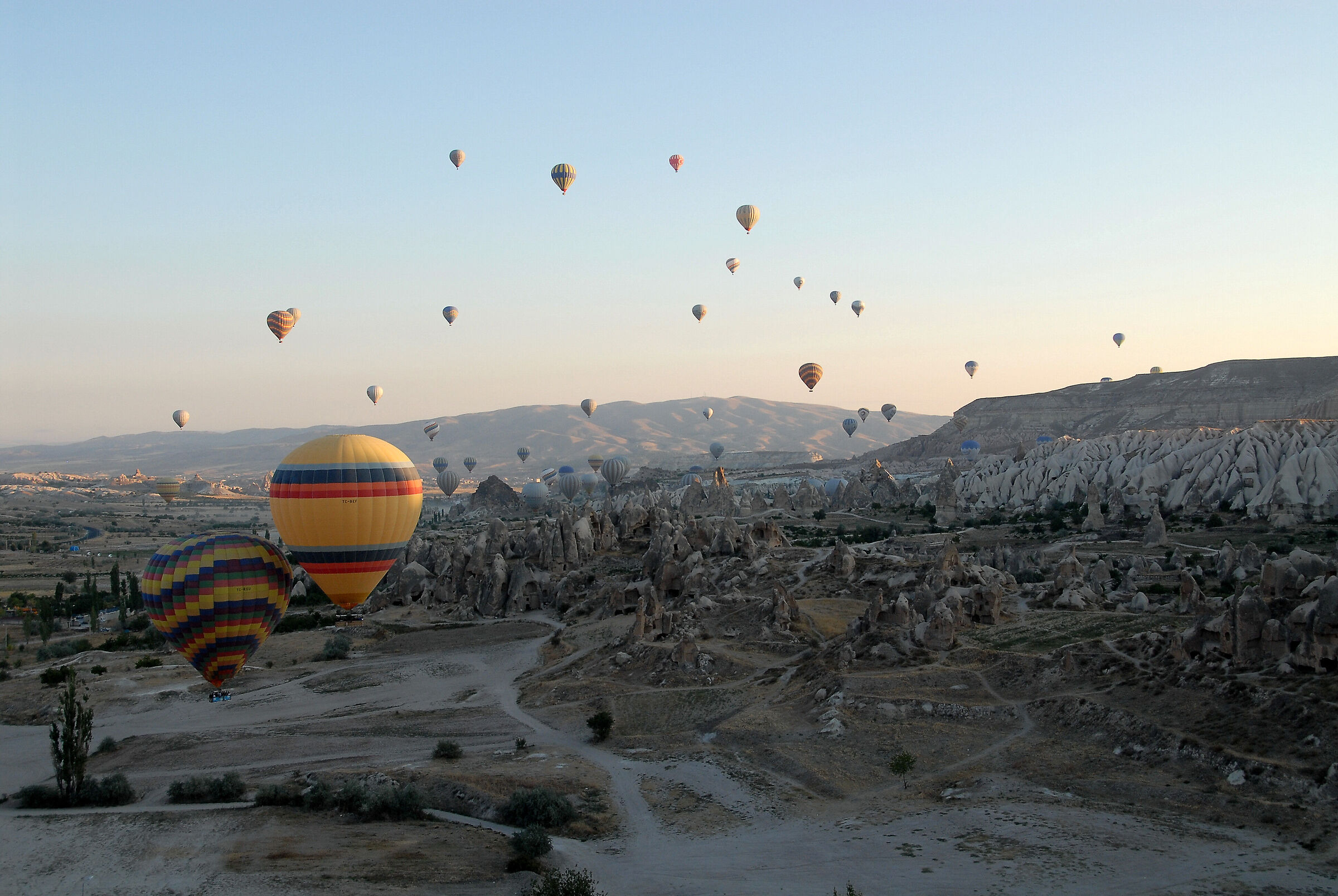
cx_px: 669
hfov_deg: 47.9
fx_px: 1507
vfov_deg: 33.1
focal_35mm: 40
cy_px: 448
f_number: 5.6
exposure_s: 1/320
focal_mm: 27
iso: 320
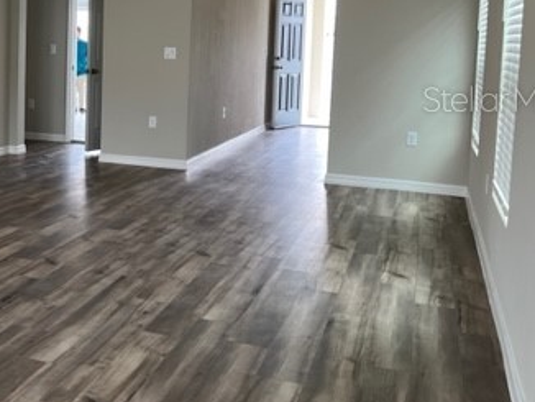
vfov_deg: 28.2
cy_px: 98
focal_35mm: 51
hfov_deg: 35.3
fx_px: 789
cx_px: 53
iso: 125
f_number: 1.5
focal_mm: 5.7
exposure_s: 1/120
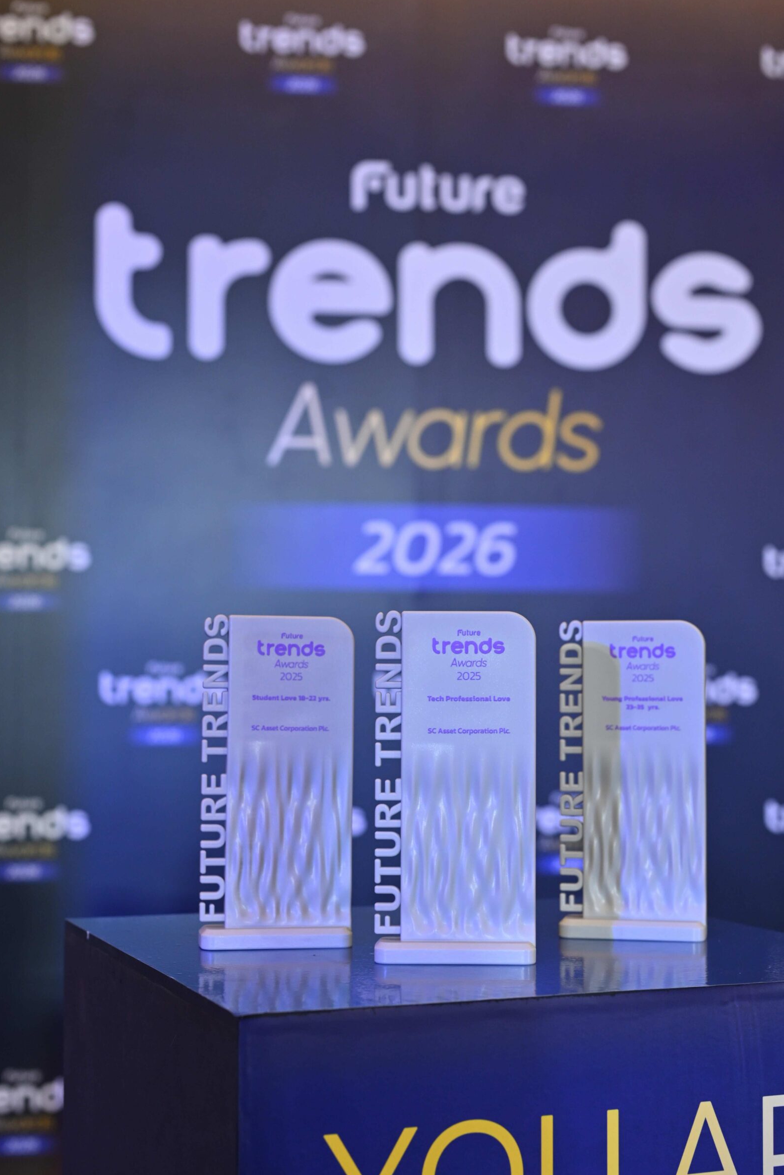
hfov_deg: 25.1
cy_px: 631
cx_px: 413
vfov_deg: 36.8
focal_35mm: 54
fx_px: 1763
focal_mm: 50
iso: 1000
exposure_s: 1/80
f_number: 4
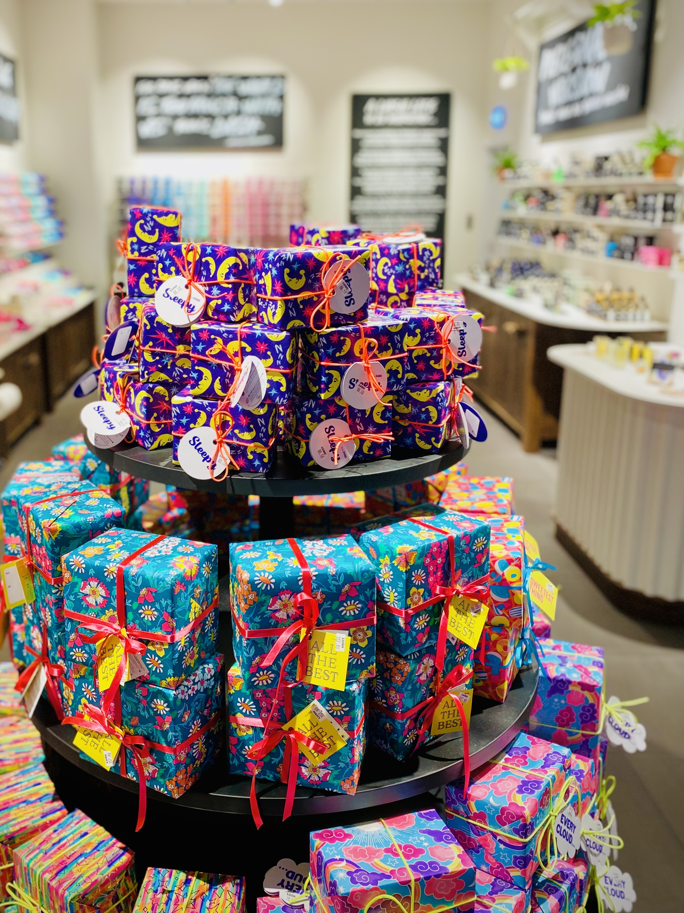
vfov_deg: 56.7
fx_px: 843
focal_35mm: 32
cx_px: 264
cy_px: 406
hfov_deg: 43.9
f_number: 1.8
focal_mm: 4.25
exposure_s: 1/50
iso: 80
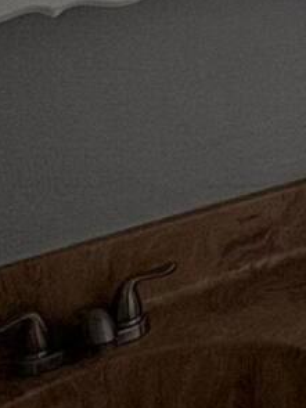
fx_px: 1121
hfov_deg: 13.2
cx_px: 636
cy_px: -217
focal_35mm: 95
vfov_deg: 18.2
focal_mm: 2.22
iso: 80
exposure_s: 1/129
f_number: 2.2
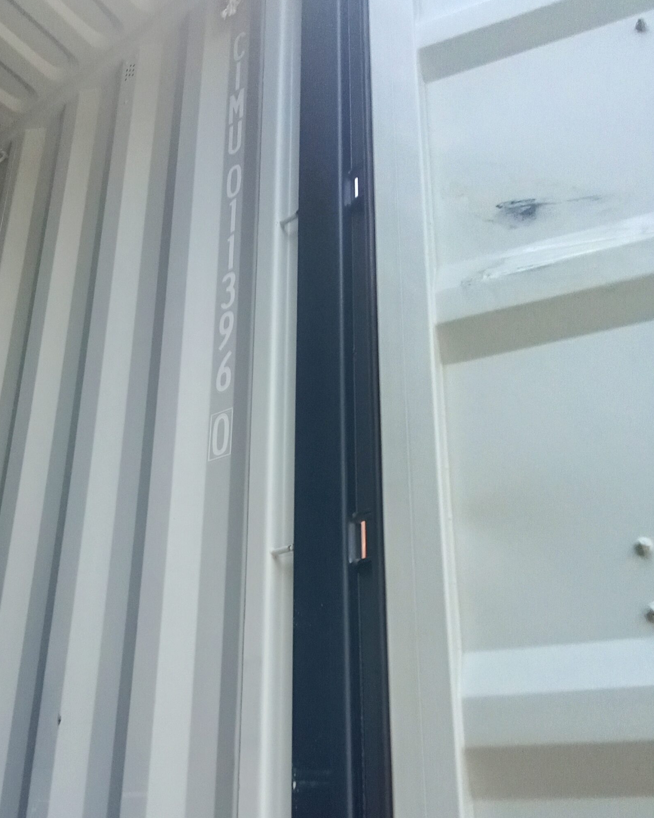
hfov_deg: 42.1
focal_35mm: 35
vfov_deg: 51.1
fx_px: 847
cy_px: 498
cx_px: 285
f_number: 2
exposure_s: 1/304
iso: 100
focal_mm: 2.78
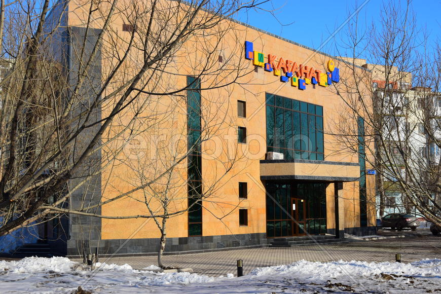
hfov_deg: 35.1
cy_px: 147
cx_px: 220
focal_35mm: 57
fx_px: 698
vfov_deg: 23.8
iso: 100
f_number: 11
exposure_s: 1/160
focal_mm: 38
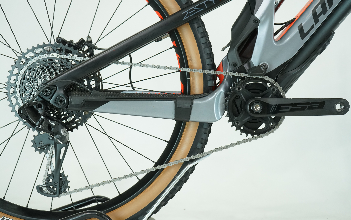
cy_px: 107
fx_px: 545
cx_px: 176
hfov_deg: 35.7
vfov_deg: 22.7
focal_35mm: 57
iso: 1600
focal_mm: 55
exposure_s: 1/200
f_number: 5.6
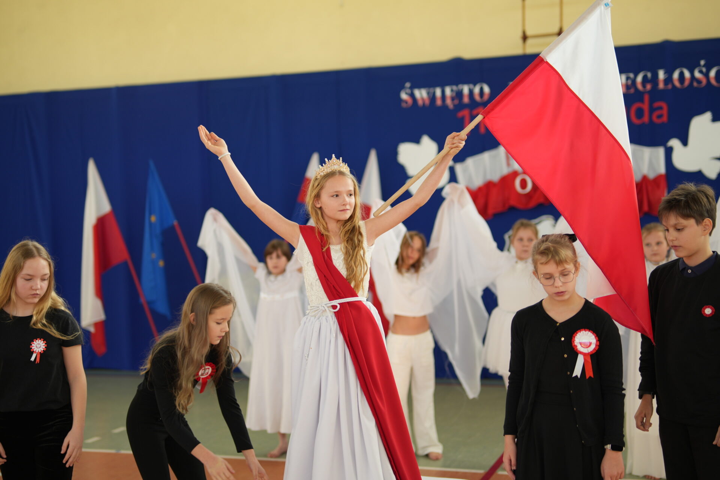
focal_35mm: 50
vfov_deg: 27.0
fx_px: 1000
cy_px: 240
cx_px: 360
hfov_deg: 39.6
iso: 100
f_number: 1.4
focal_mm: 50
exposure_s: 1/200
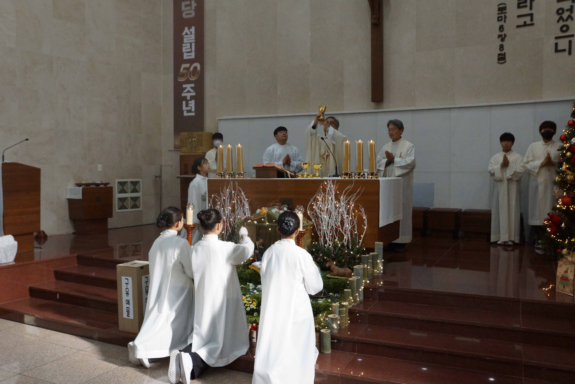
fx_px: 479
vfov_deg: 43.6
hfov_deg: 61.9
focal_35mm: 30
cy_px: 192
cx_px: 288
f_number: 4.5
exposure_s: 1/400
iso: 1600
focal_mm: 20
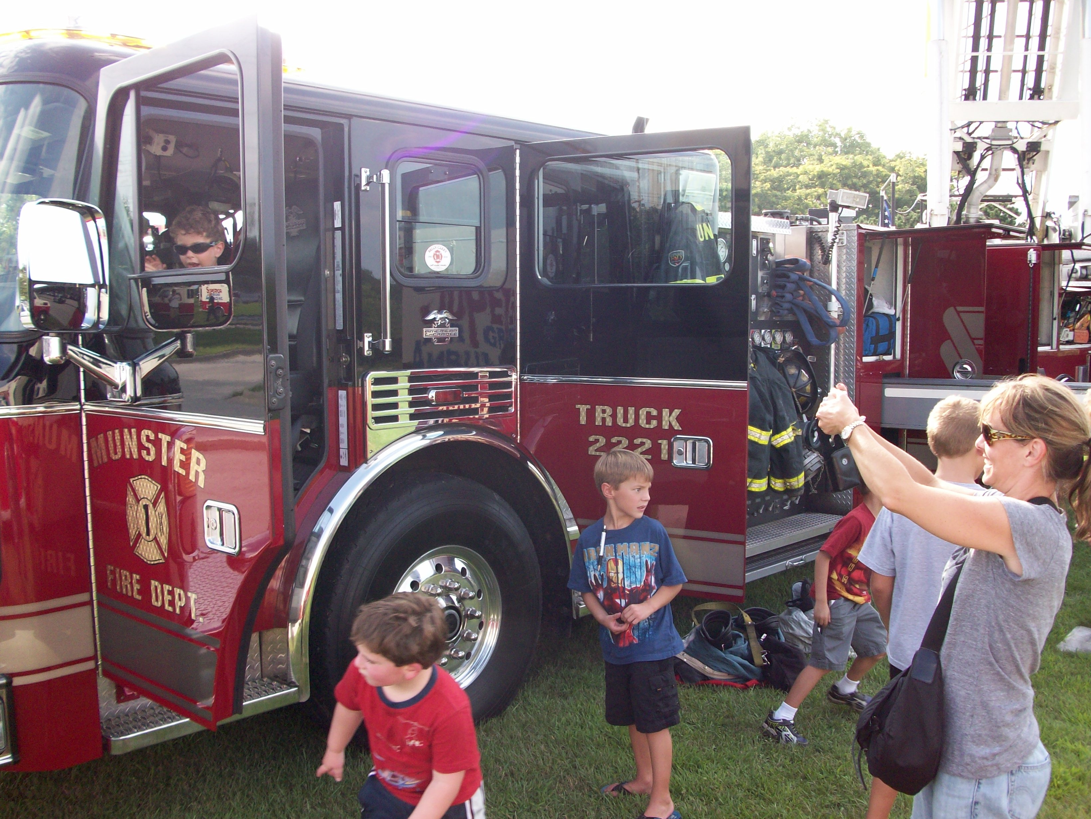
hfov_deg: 54.0
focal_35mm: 34
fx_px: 1072
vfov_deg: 41.8
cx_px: 546
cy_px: 410
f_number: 2.8
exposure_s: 1/178
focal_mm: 5.7
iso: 64
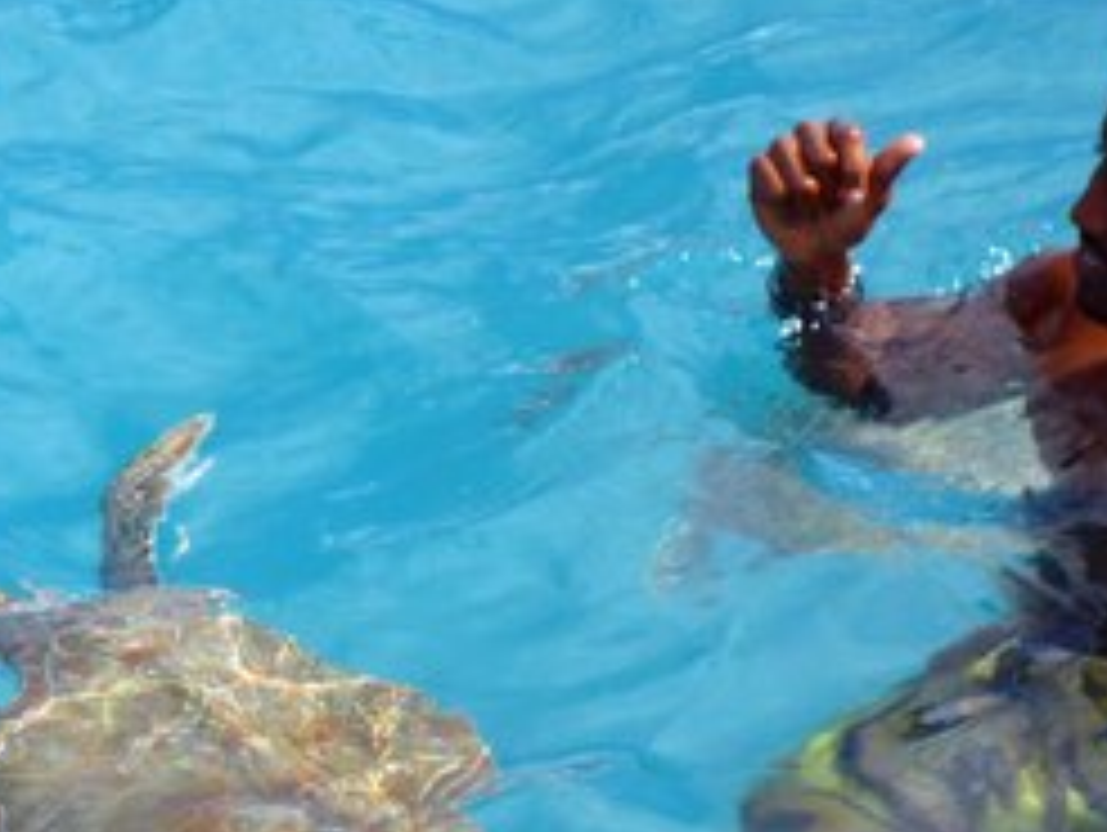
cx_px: 270
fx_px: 8323
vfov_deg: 5.7
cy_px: 821
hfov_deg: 7.6
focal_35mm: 260
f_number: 5.9
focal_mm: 22.8
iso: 100
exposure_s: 1/250
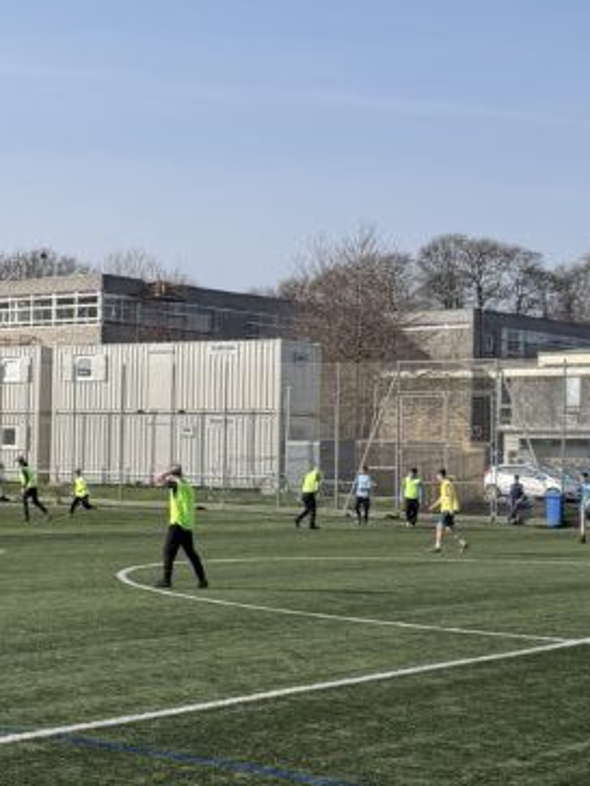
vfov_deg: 23.6
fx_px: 1886
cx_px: -85
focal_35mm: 83
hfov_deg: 17.1
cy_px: 419
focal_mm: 6.76
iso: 80
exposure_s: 1/5319
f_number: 1.78
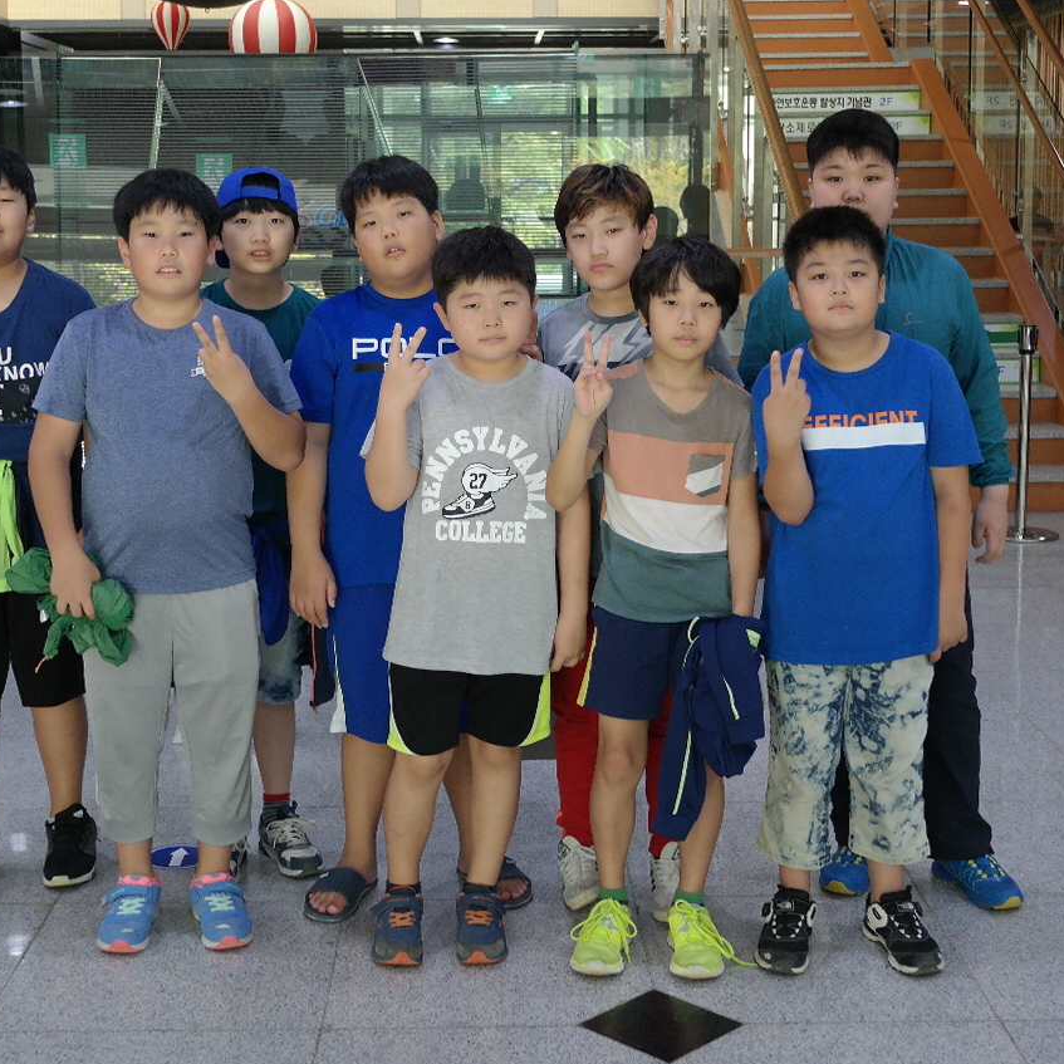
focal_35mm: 52
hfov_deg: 32.8
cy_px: 399
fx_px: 1808
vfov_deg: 32.6
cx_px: 526
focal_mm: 20
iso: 400
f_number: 3.5
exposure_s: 1/40
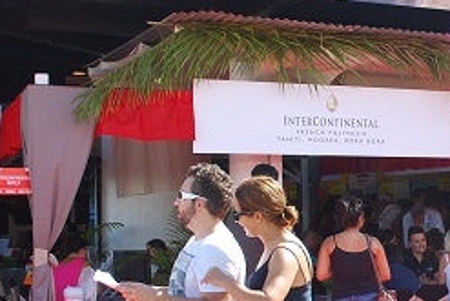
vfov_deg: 15.7
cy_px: 161
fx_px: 1088
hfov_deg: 22.7
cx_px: 414
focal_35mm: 87
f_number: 5.6
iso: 110
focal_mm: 22
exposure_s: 1/125
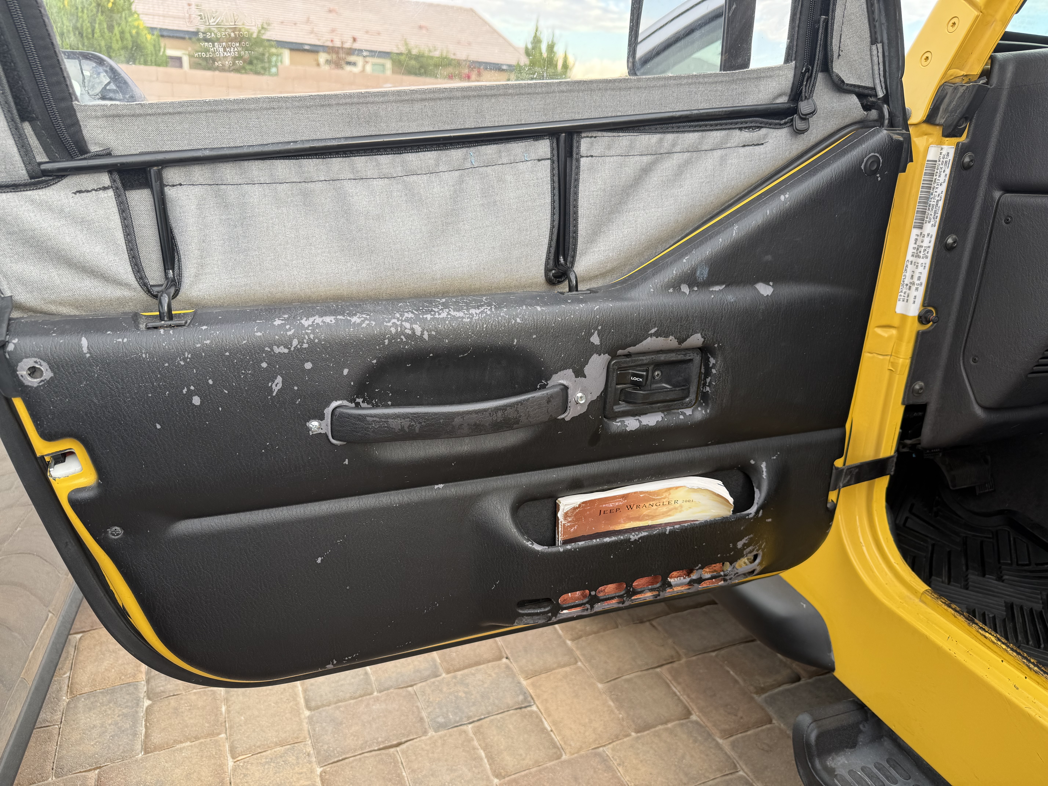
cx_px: 524
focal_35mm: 24
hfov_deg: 71.6
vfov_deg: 56.8
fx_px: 727
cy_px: 393
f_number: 1.78
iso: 50
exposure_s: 1/121
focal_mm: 6.76
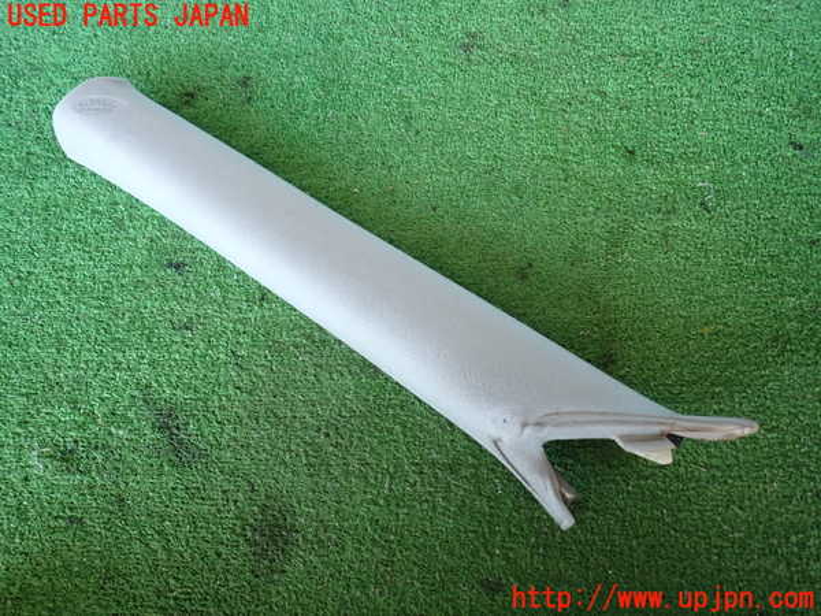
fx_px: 593
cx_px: 410
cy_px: 308
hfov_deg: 69.4
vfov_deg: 54.9
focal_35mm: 25
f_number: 2
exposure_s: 1/40
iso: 200
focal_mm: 4.5
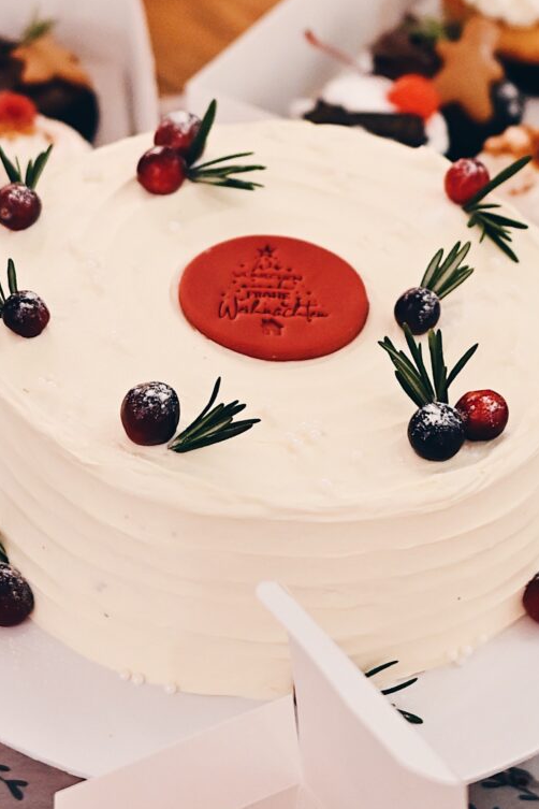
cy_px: 182
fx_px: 3054
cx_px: 208
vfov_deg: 15.0
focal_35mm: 136
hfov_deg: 10.1
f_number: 2.8
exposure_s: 1/125
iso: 2200
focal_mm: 40
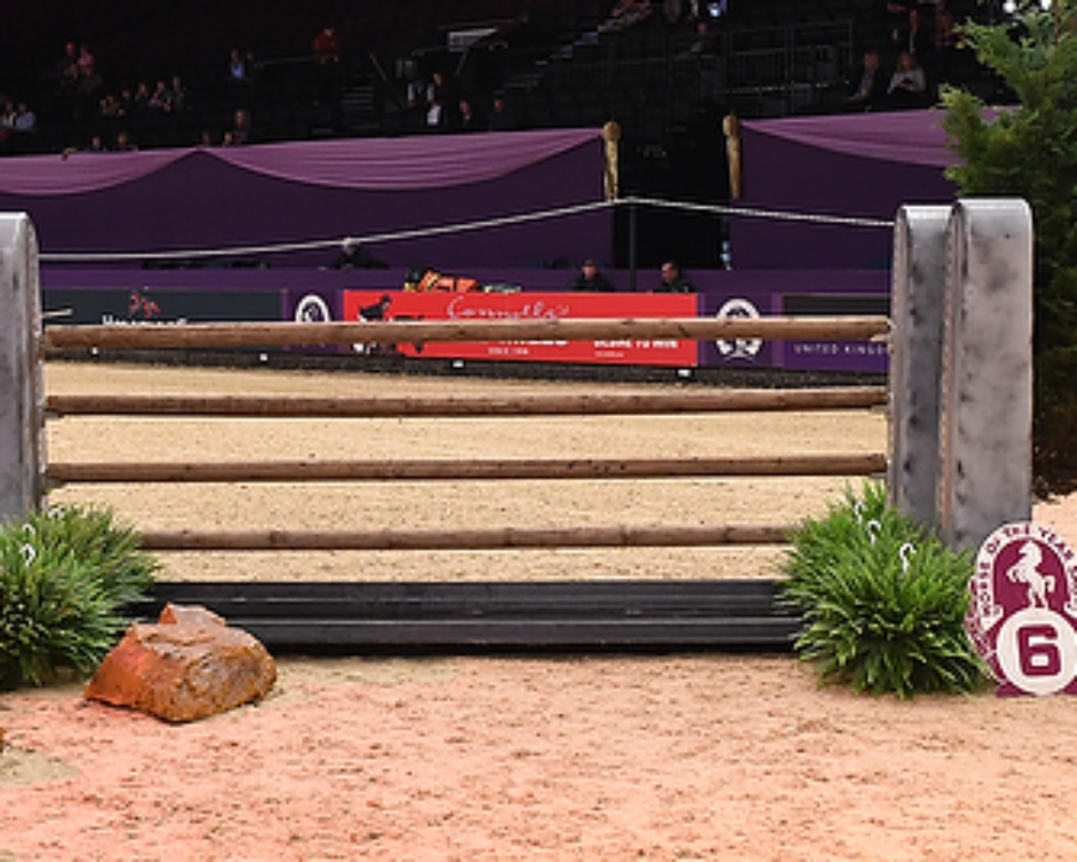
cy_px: 405
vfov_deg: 25.8
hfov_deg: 32.0
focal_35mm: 59
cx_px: 521
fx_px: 1881
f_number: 4
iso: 6400
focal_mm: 35
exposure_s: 1/250
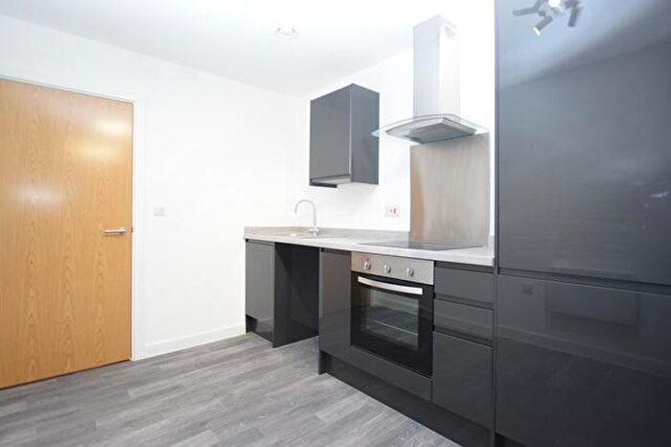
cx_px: 336
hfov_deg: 90.0
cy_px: 224
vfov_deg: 67.3
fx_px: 335
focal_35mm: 18
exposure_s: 1/60
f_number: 3.5
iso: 1250
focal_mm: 12
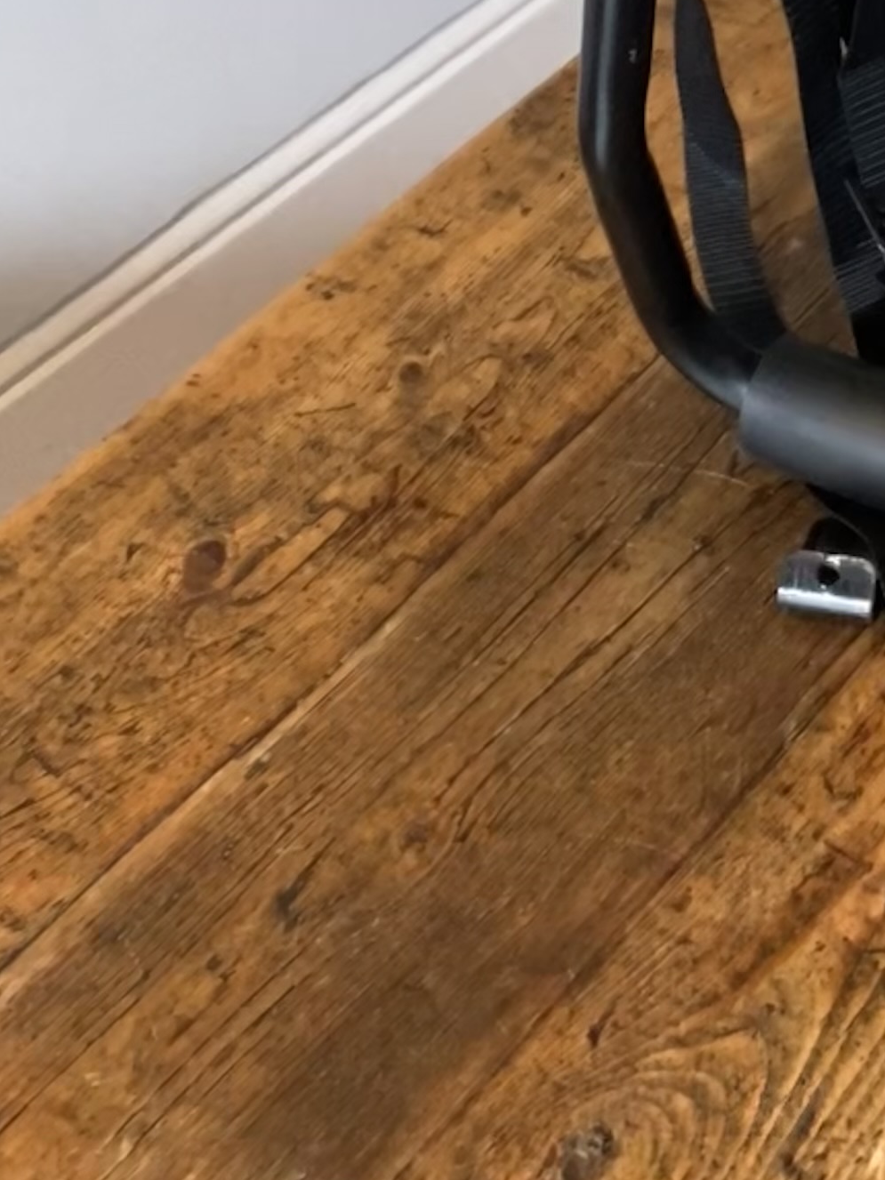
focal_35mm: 79
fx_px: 2693
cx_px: 988
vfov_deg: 22.4
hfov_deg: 18.0
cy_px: -309
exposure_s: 1/50
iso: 160
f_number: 1.8
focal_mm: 4.25
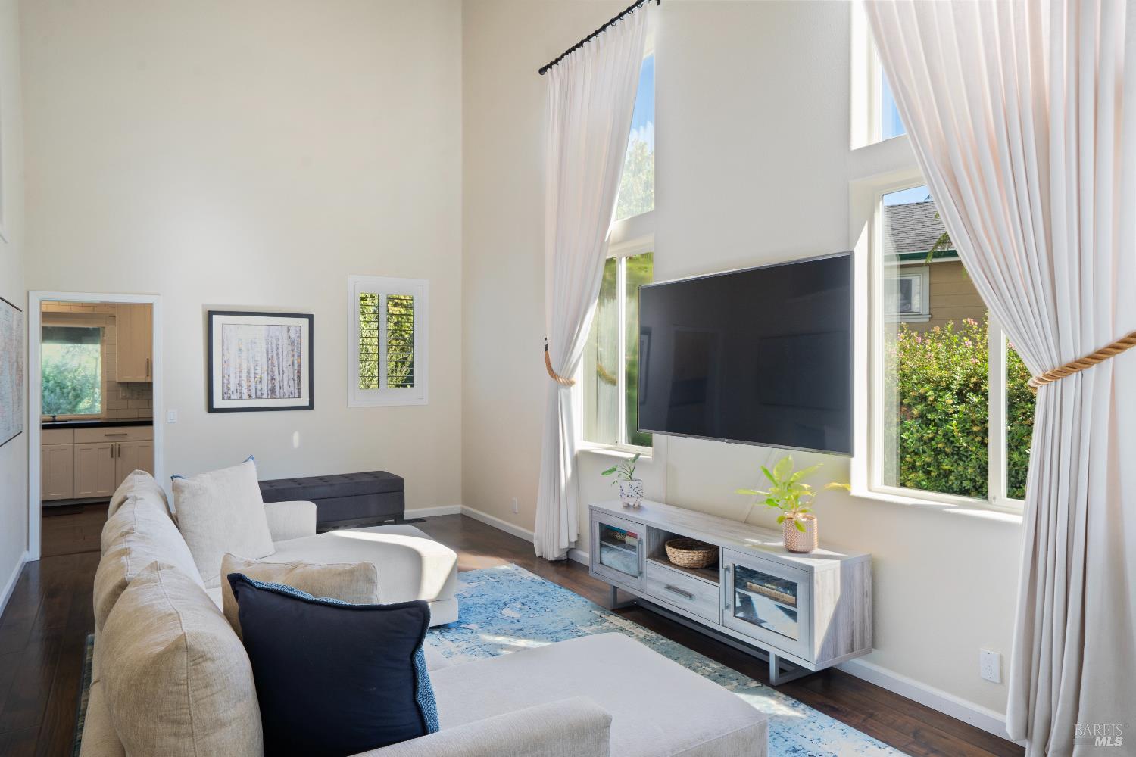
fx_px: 694
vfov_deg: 57.2
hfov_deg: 78.6
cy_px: 378
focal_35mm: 22
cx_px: 568
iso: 160
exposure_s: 1/6
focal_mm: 22
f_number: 8
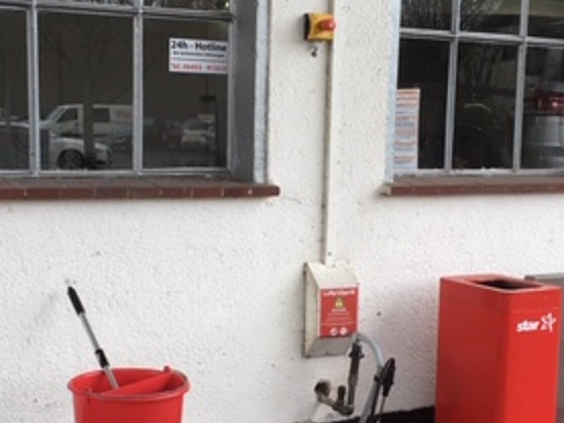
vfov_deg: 21.9
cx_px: 305
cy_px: 275
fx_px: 1092
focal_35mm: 67
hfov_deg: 28.9
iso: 25
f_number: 2.2
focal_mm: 4.15
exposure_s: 1/128
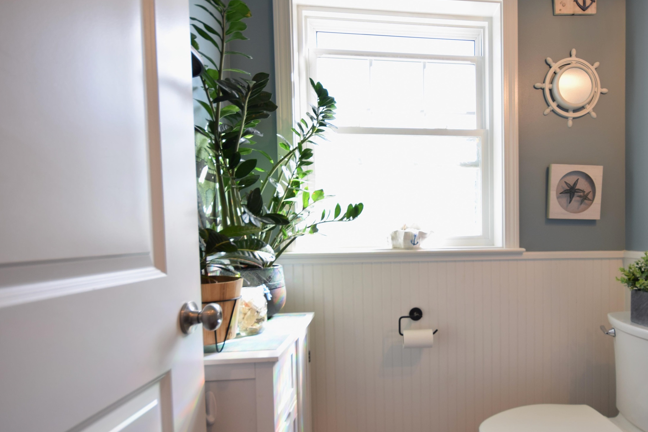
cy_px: 252
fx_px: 378
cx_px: 433
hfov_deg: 78.5
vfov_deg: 59.2
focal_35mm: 21
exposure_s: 1/25
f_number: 6.3
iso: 200
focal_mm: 10
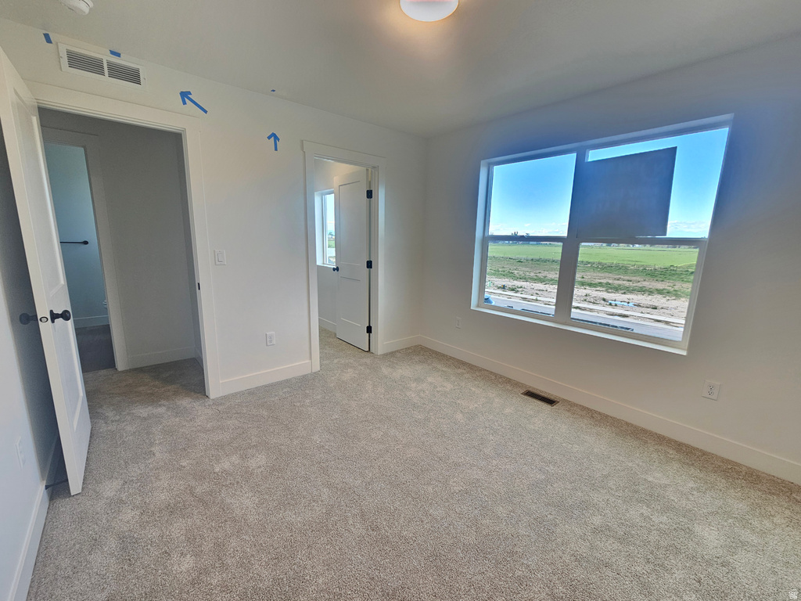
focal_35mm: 13
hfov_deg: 106.2
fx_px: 301
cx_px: 400
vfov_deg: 89.9
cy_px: 300
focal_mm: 2.2
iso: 80
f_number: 2.2
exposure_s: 1/60
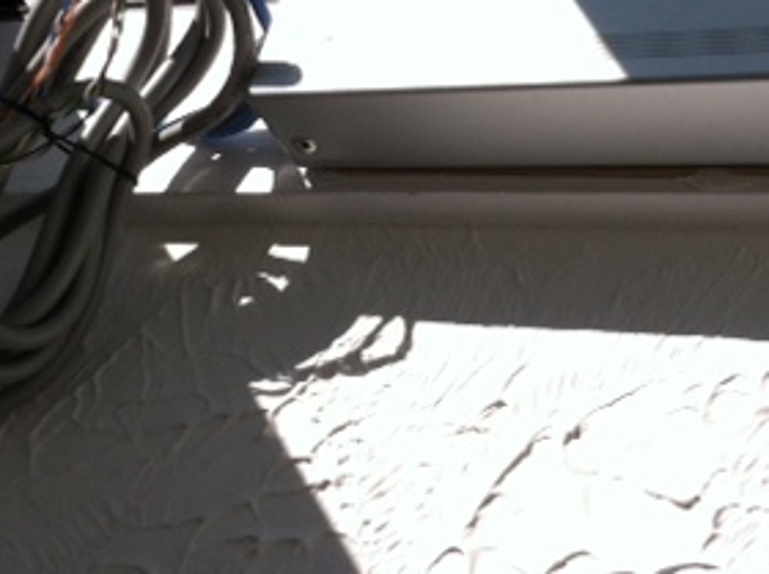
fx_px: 1774
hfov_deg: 24.5
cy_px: 165
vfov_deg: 18.3
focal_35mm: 80
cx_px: 398
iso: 80
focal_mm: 3.85
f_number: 2.8
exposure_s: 1/1429
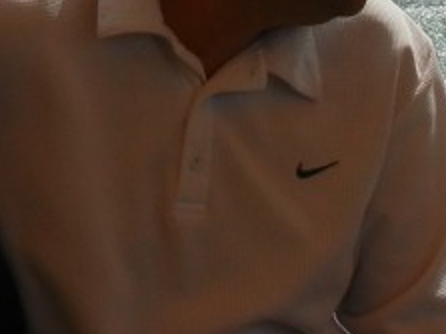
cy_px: -282
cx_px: 166
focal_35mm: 138
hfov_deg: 14.3
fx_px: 1777
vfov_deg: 10.1
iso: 160
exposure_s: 1/1021
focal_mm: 5.4
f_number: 7
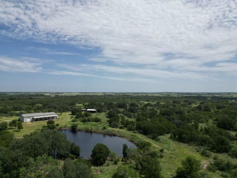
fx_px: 164
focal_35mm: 24
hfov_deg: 71.6
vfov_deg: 56.8
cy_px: 89
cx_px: 118
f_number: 1.7
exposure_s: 1/5000
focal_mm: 6.72
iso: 110
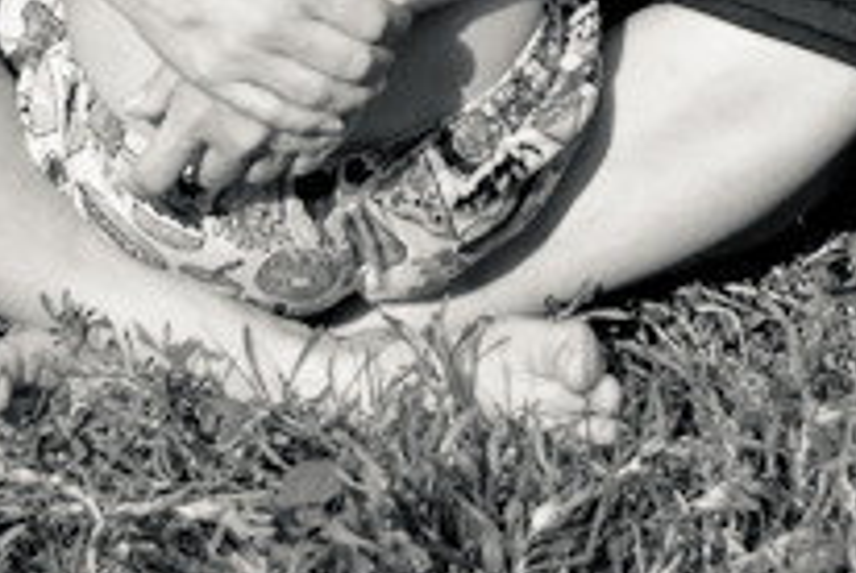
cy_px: -386
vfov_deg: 9.5
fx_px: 3334
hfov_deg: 14.6
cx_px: 345
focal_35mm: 140
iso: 100
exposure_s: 1/2000
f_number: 2.8
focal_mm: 24
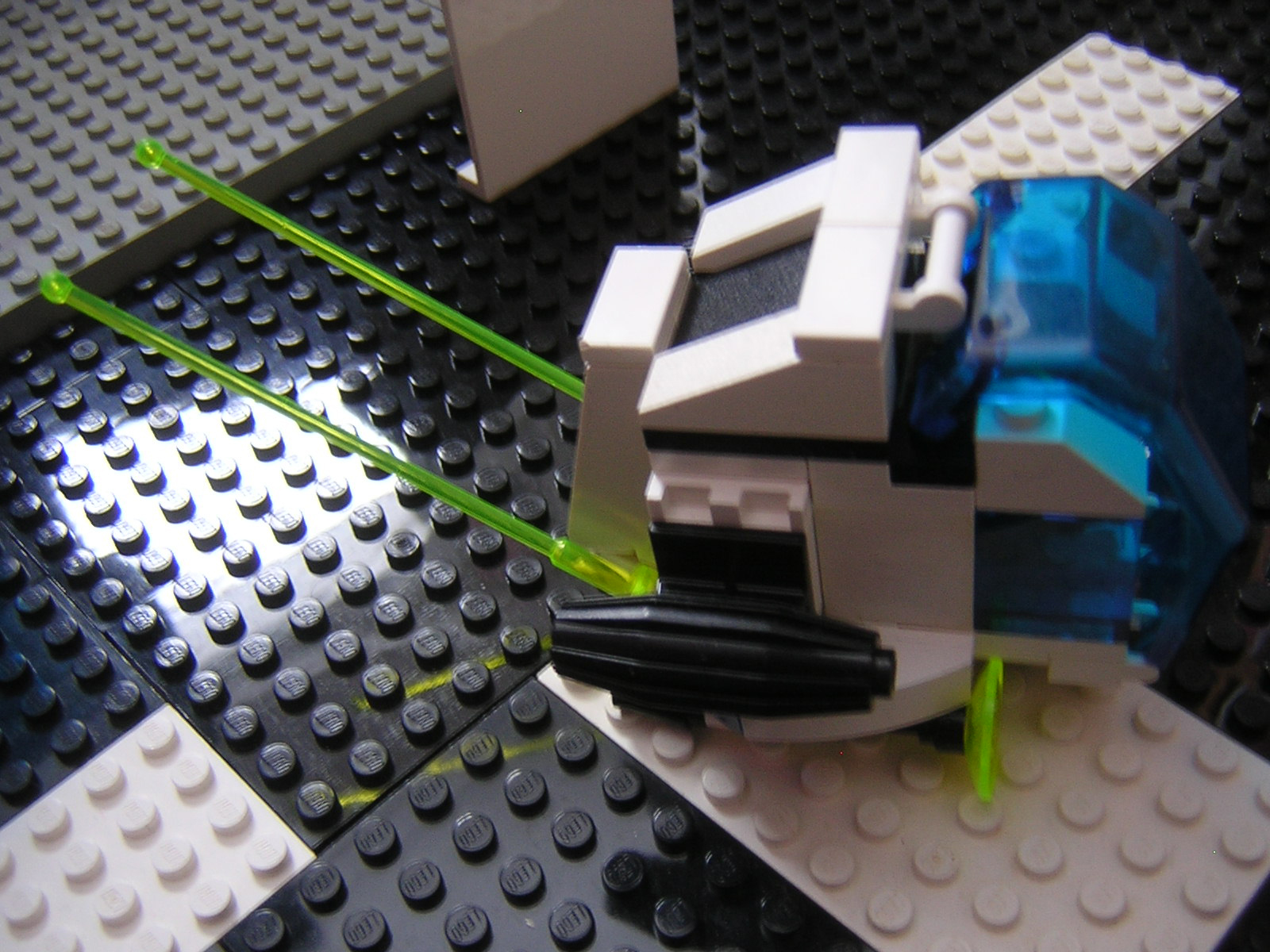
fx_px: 1321
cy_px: 476
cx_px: 635
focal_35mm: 36
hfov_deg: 51.4
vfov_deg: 39.7
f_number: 2.6
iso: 151
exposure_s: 1/3.4
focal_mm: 4.7
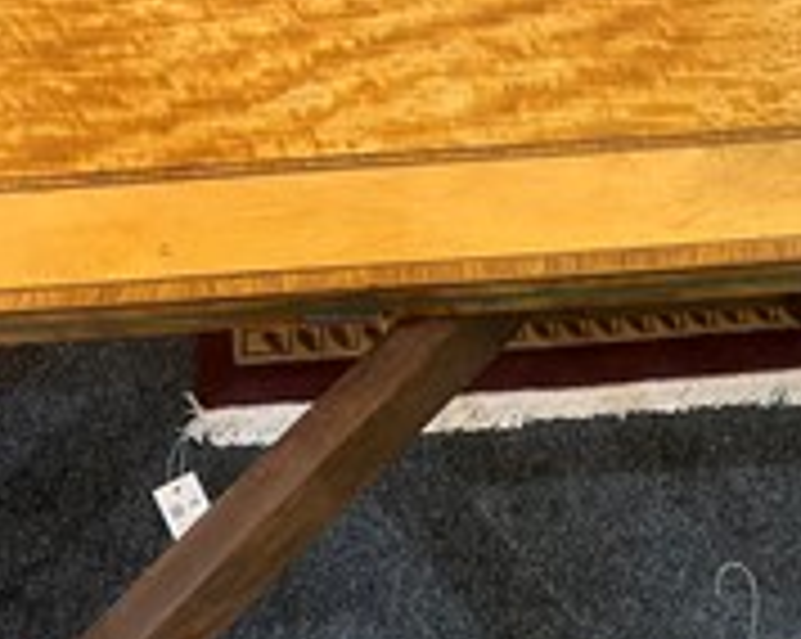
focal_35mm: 57
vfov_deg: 26.4
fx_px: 1350
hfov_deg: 32.2
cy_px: 441
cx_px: 630
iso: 160
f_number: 1.6
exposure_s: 1/50
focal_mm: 5.1
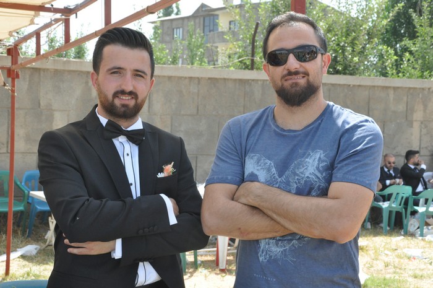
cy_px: 144
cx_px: 216
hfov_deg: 28.1
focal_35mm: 72
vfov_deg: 18.9
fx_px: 865
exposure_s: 1/640
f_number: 13
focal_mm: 48
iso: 1250
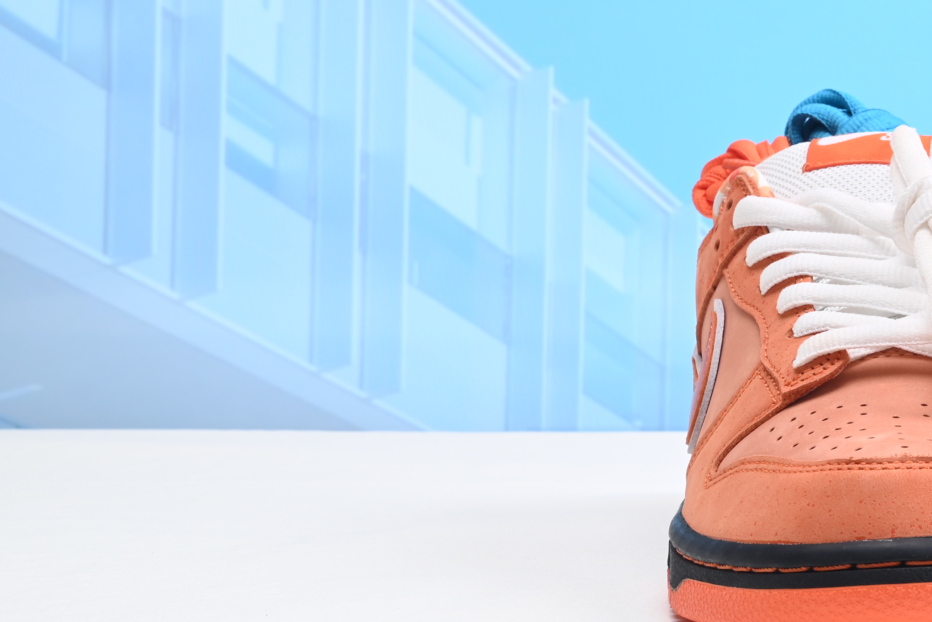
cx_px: 1060
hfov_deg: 20.1
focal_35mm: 96
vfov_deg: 14.1
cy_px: 24
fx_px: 2486
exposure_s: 1/2
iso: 100
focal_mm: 41
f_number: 16
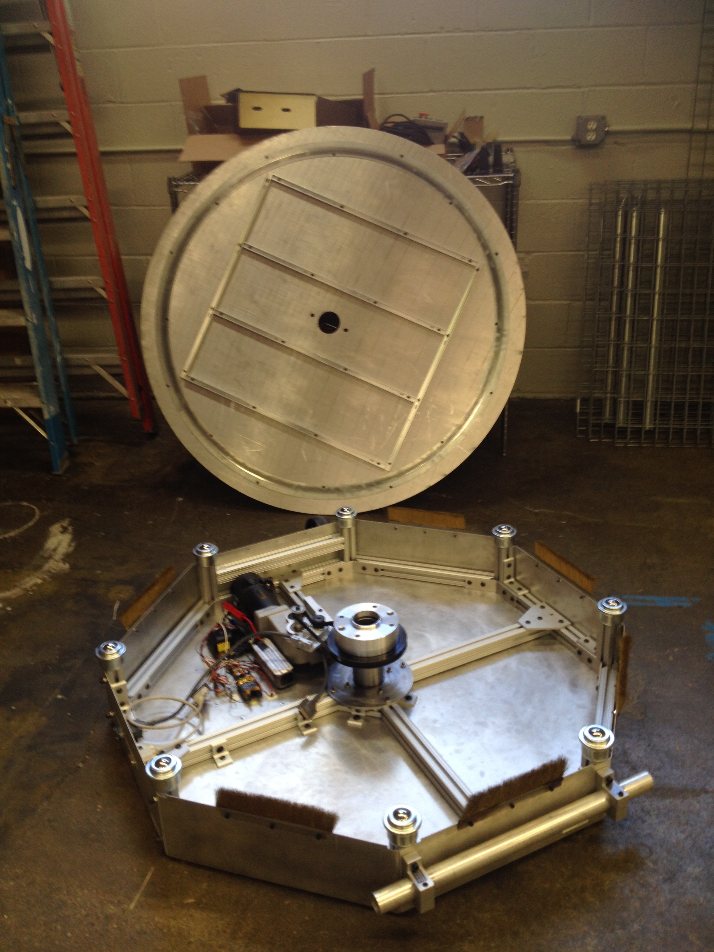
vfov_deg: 52.6
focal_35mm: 35
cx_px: 357
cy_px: 476
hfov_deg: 40.7
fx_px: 963
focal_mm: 4.28
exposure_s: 1/20
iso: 50
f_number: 2.4
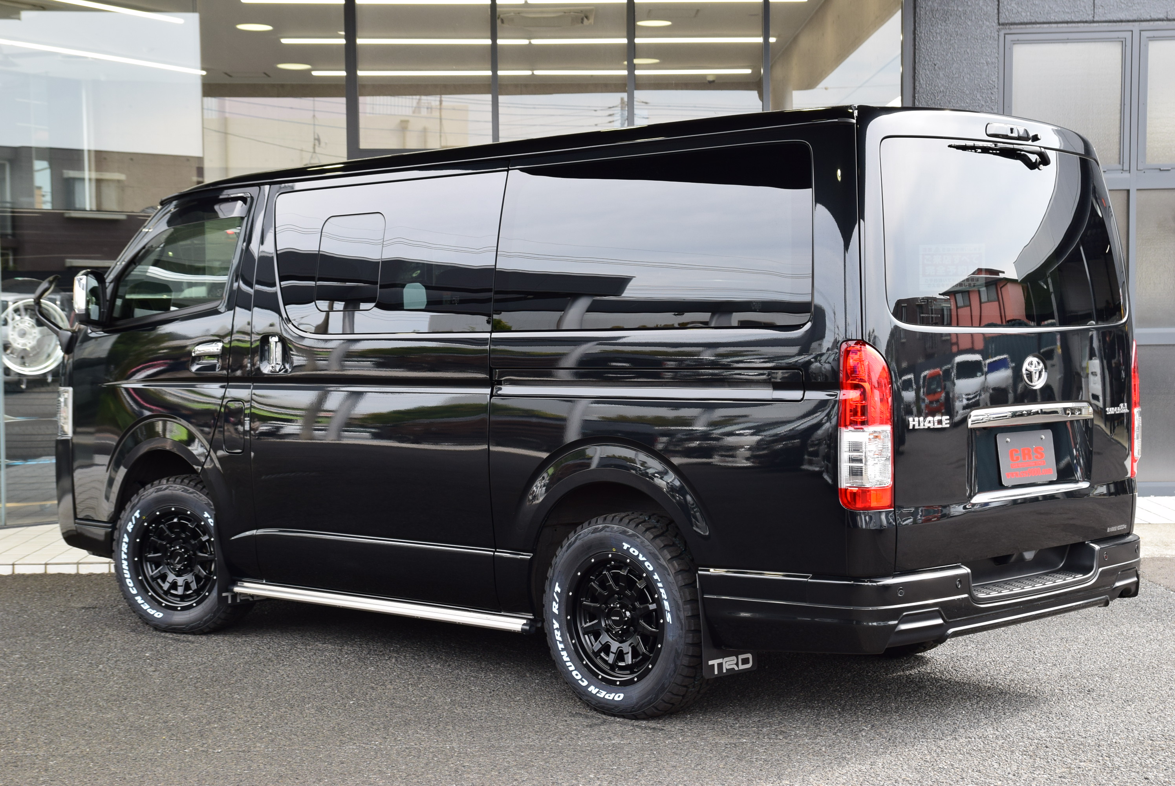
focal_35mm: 57
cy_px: 393
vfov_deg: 23.8
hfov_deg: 35.0
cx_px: 588
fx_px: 1862
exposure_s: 1/100
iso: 400
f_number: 9
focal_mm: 38
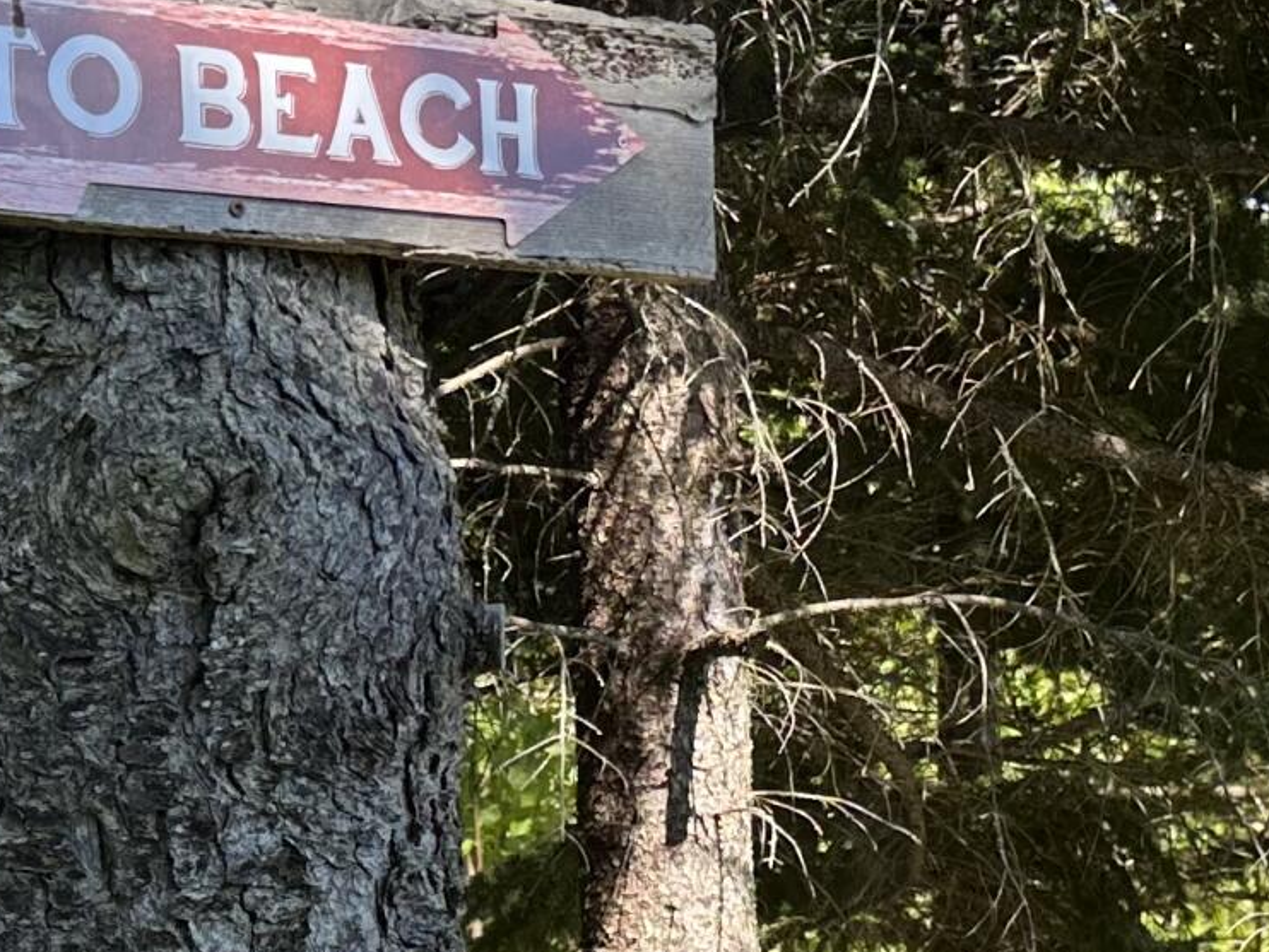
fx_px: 3557
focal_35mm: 97
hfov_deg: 20.2
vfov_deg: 15.2
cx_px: 708
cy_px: 631
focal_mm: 6.86
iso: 80
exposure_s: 1/672
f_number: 1.78
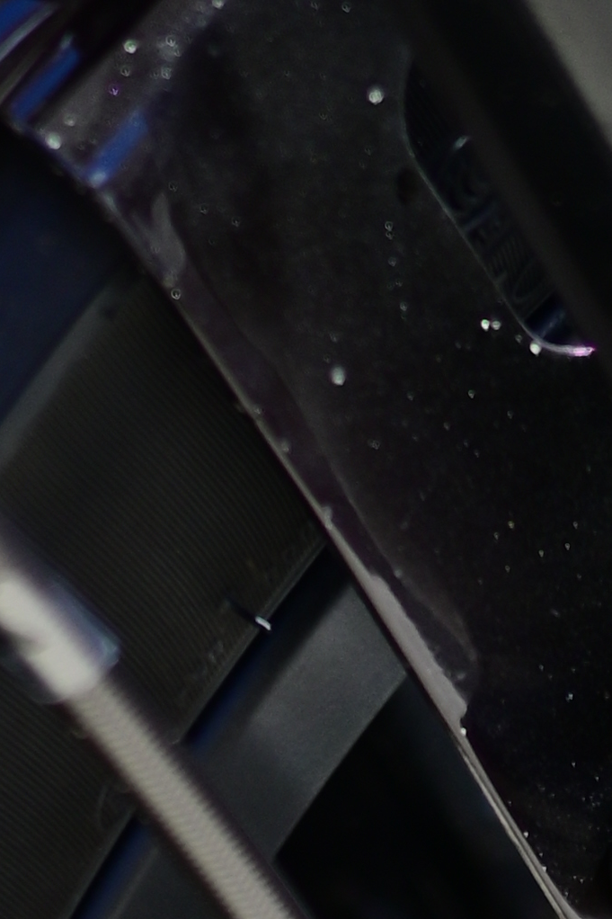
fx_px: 8341
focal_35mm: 327
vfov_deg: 6.1
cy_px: 1870
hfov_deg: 4.2
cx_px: 1016
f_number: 2
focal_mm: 40
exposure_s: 1/1600
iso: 100
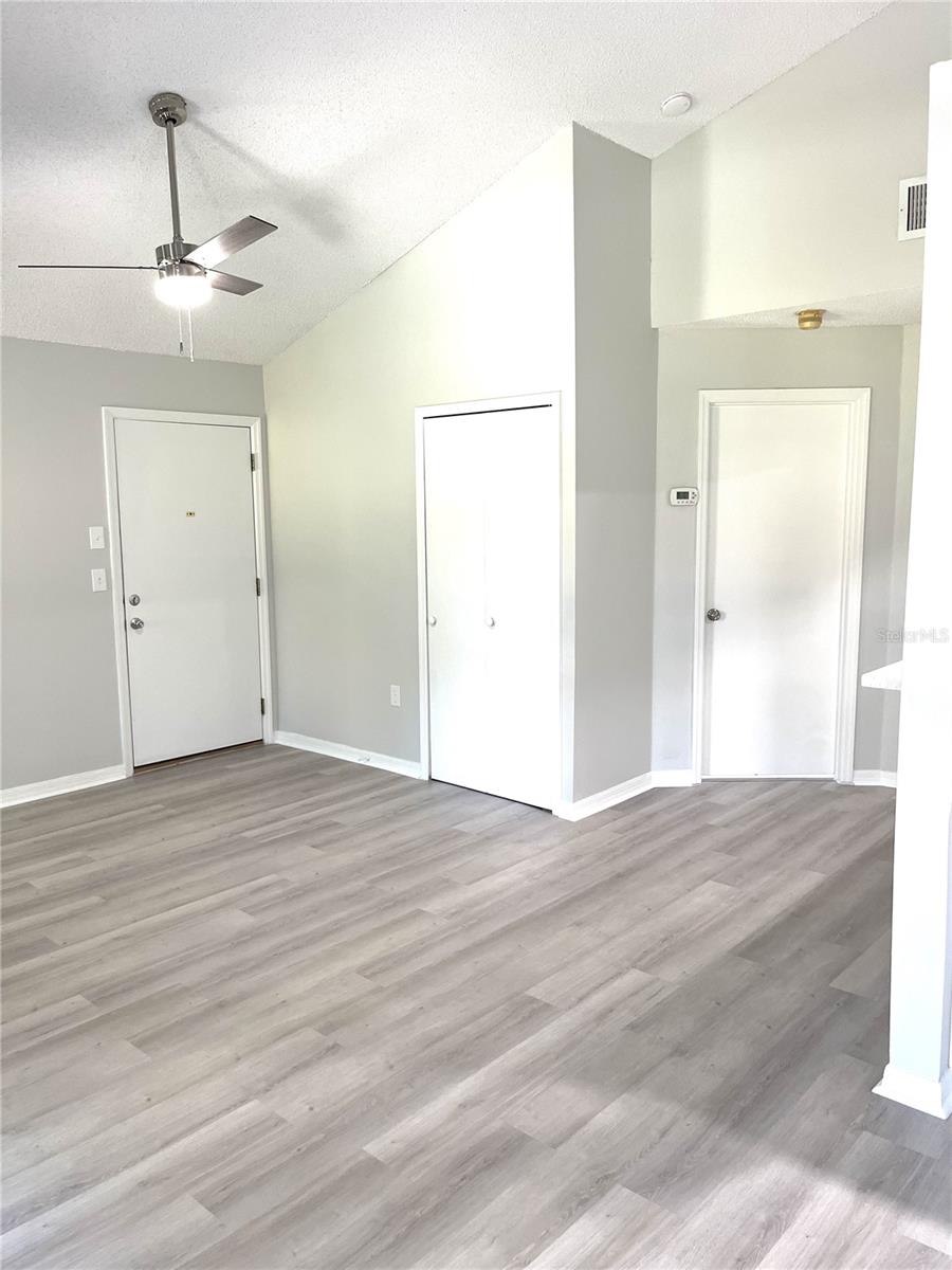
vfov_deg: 67.3
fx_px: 953
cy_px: 635
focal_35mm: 26
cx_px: 476
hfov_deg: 53.1
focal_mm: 5.1
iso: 160
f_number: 1.6
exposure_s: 1/60
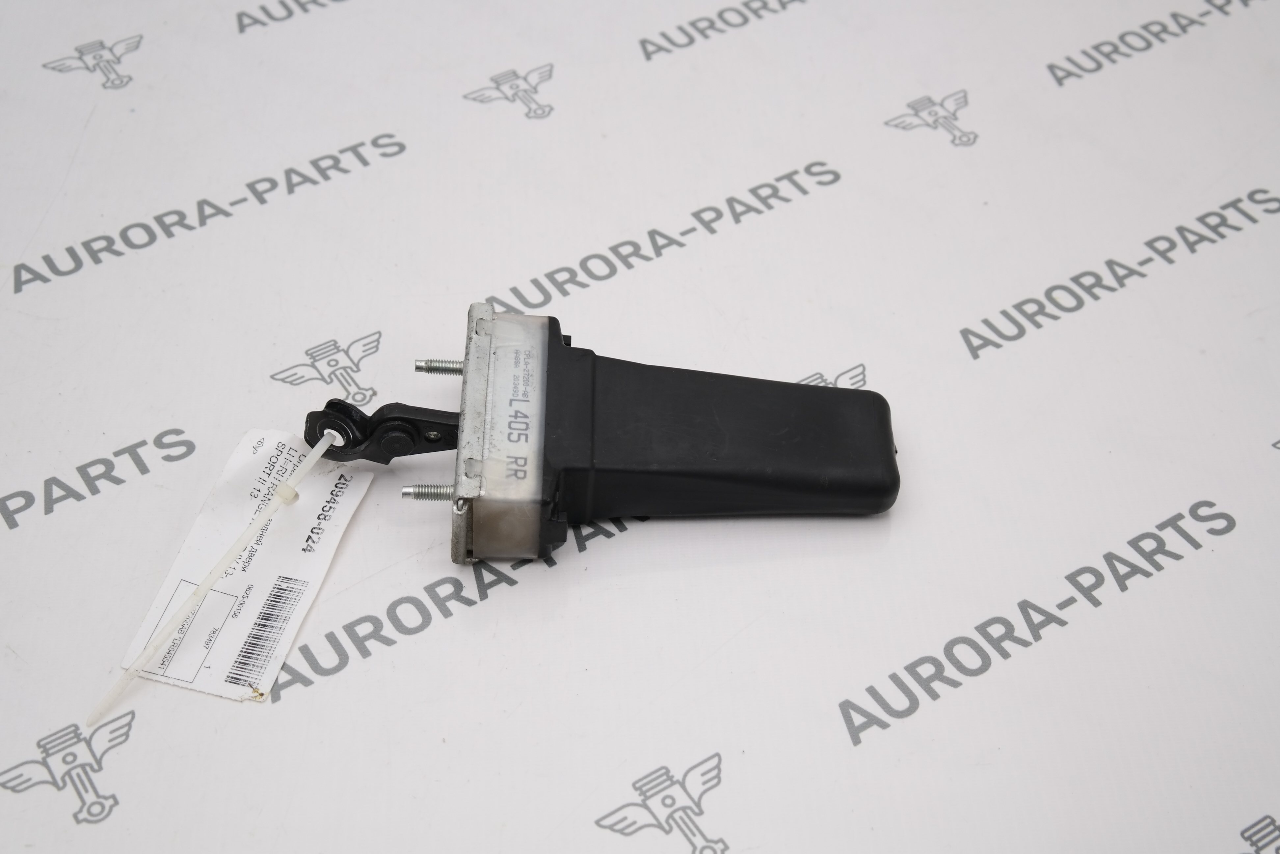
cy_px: 427
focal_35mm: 53
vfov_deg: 25.5
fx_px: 1884
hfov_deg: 37.5
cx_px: 640
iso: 100
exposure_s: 1/125
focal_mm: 35
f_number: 4.5
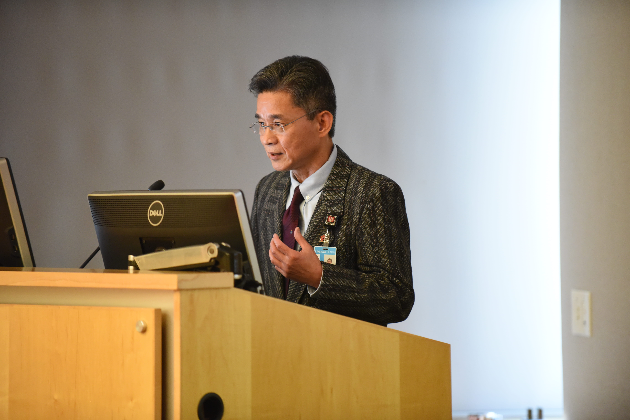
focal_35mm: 200
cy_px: 210
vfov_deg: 6.9
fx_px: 3500
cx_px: 315
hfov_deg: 10.3
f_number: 2.8
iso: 3200
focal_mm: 200
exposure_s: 1/60
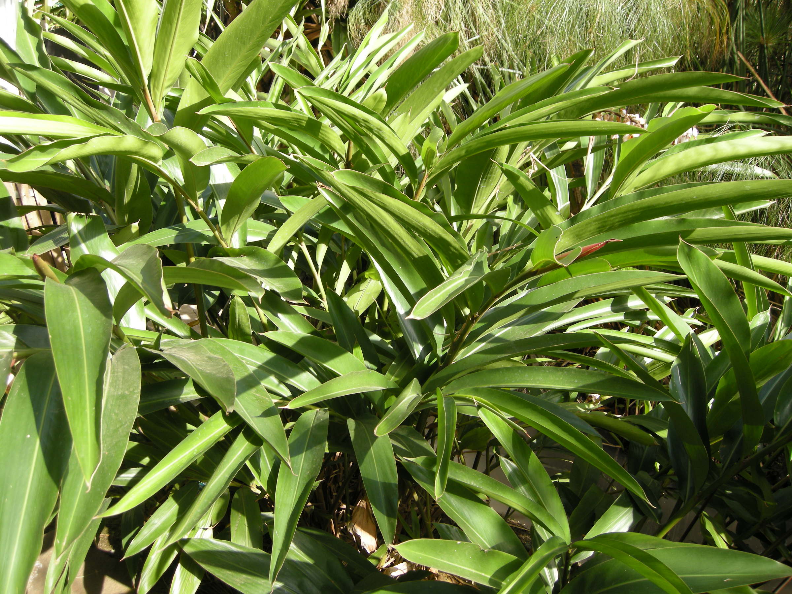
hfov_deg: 52.6
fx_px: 801
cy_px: 297
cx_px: 396
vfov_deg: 40.7
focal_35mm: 35
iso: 64
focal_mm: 7.5
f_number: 3.4
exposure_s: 1/71
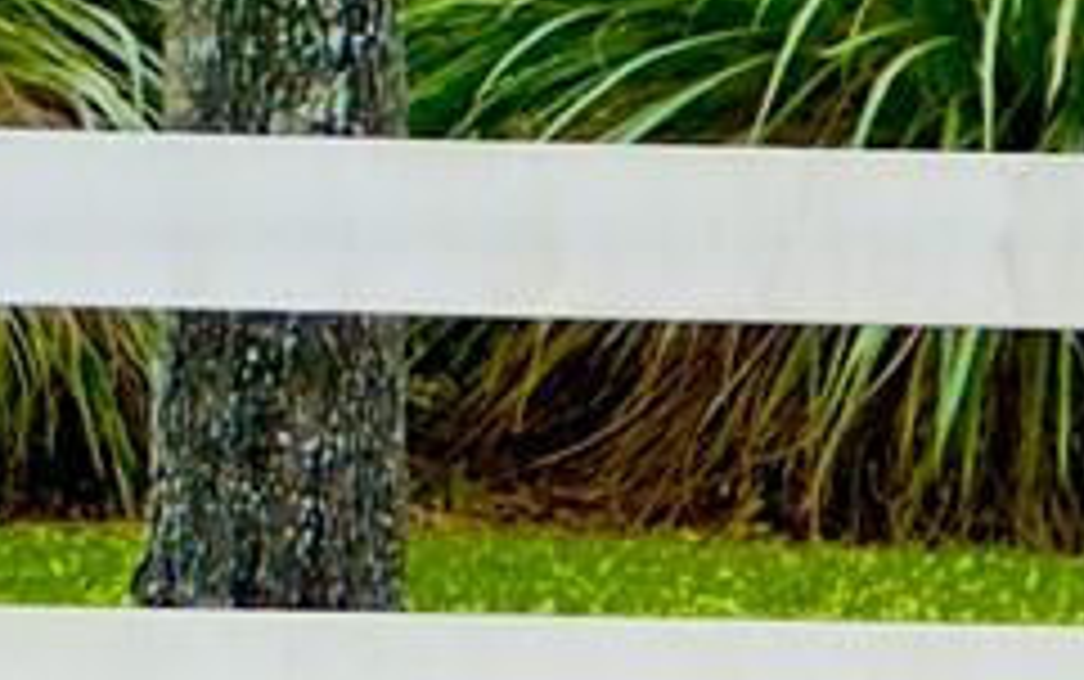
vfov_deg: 2.4
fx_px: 16023
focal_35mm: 542
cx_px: -2397
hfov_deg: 3.7
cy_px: 937
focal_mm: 9
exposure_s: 1/121
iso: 64
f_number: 2.8
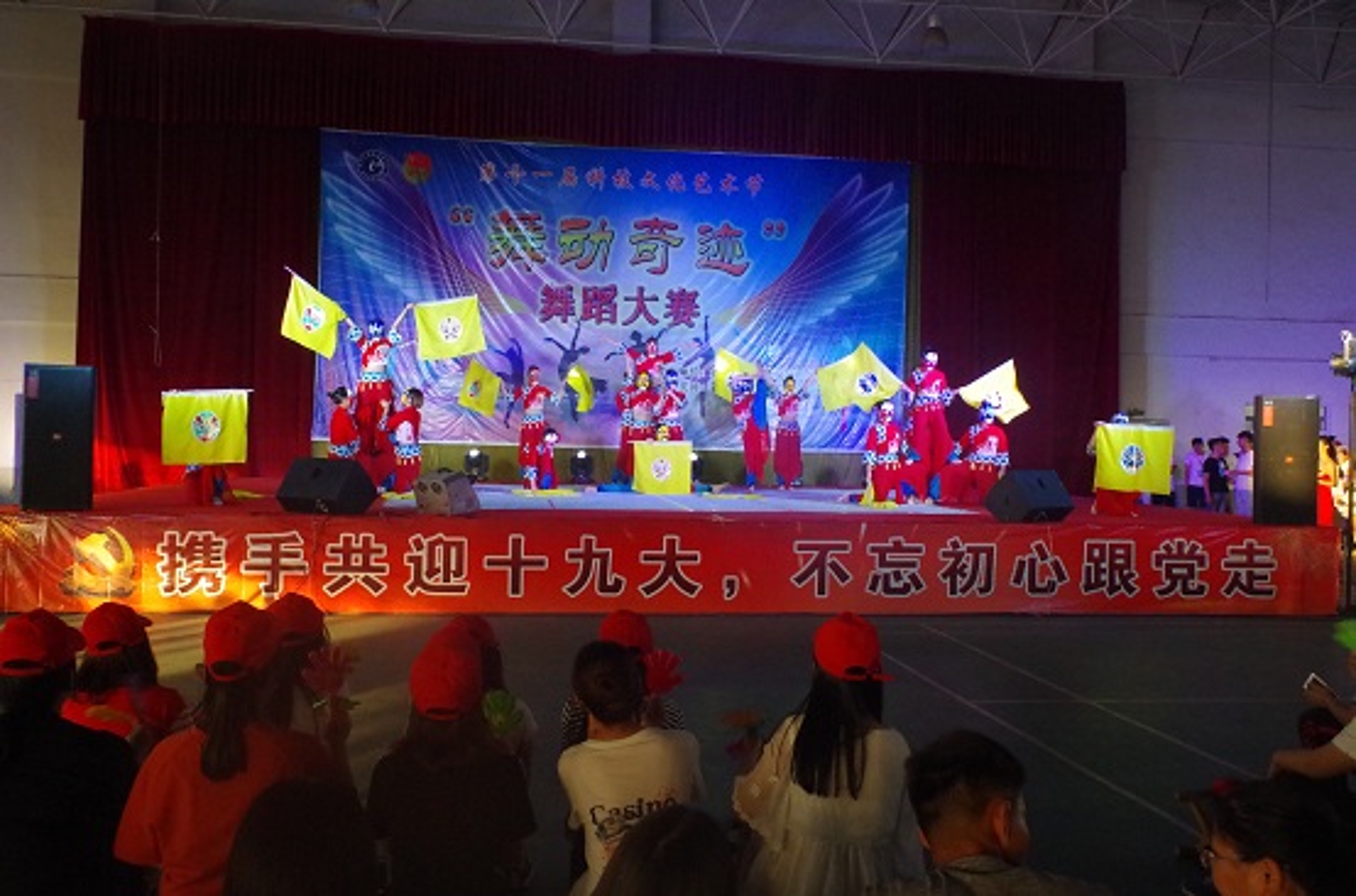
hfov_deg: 60.4
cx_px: 678
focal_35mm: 31
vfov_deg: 42.1
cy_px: 448
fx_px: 1164
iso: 3200
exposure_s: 1/80
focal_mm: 21.25
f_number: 11
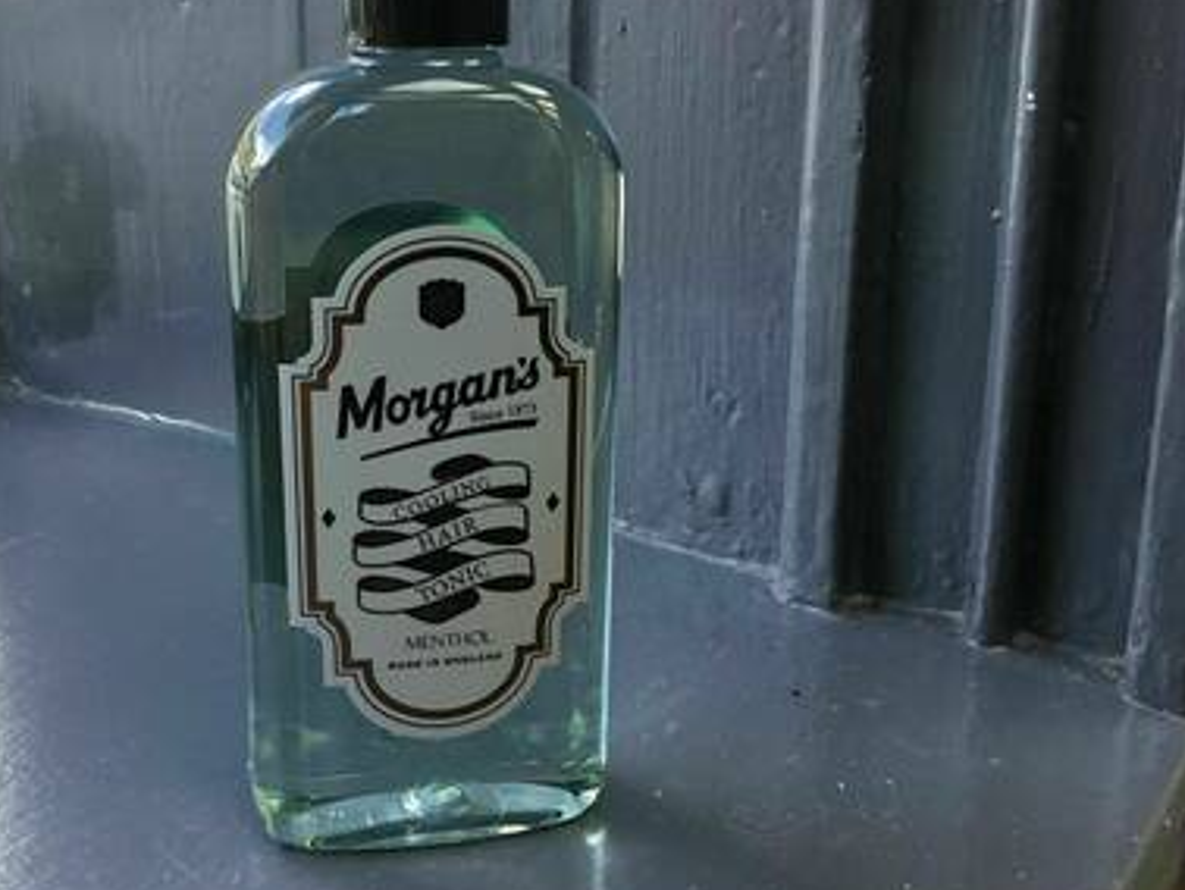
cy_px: 368
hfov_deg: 45.5
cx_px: 467
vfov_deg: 35.1
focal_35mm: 41
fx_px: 1404
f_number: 2.4
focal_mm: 3.3
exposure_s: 1/50
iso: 32
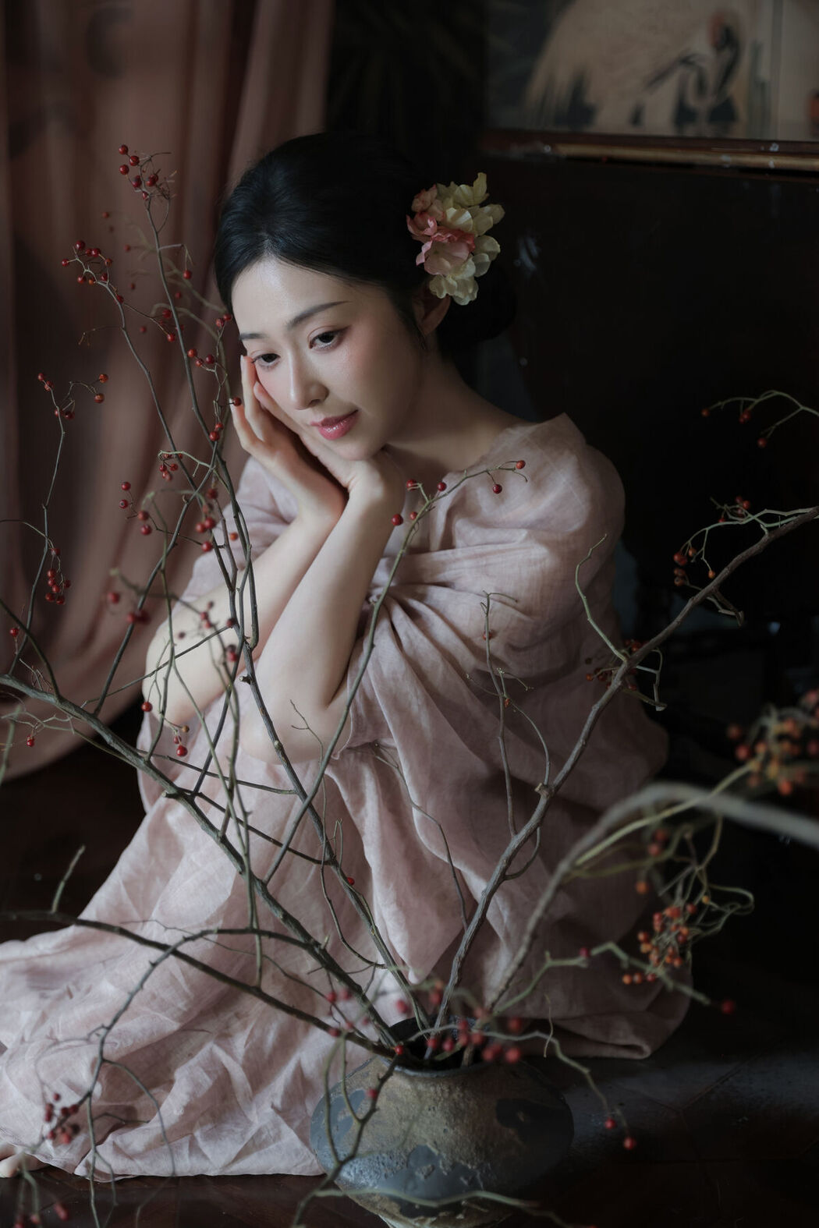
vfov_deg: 35.6
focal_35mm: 56
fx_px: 1911
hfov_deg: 24.2
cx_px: 410
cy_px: 614
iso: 1000
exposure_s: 1/125
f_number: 2.8
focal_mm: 57
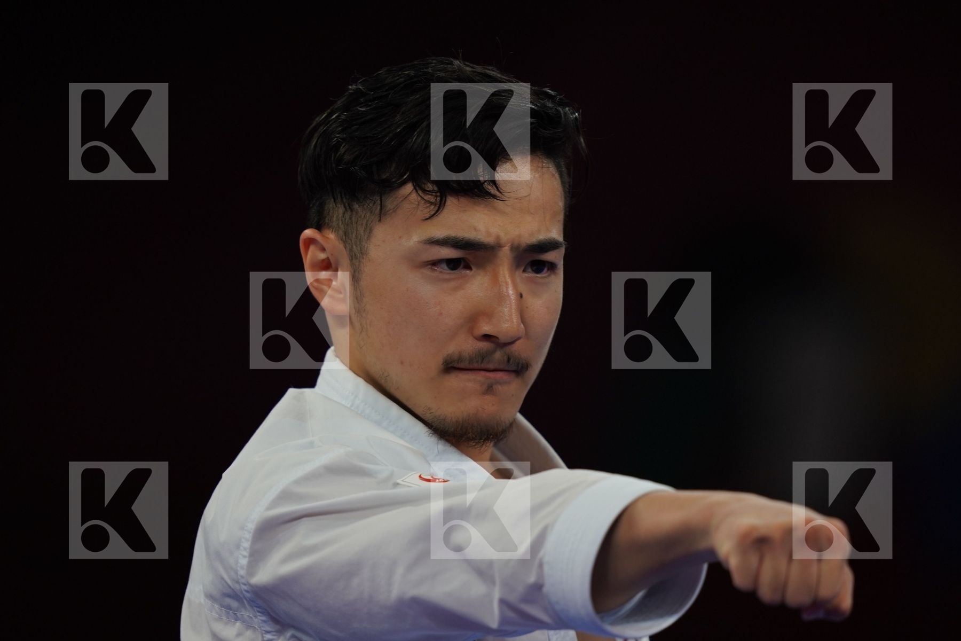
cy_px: 320
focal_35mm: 600
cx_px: 480
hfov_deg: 3.4
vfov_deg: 2.3
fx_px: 16015
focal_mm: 400
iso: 400
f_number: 2.8
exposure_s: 1/500
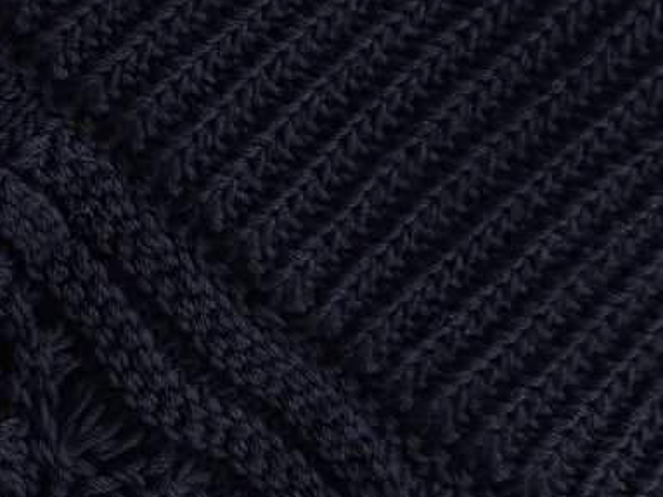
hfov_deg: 10.6
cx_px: -542
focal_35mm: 174
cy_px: -239
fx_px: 3332
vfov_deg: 8.4
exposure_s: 1/50
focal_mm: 5.96
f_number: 1.6
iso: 125
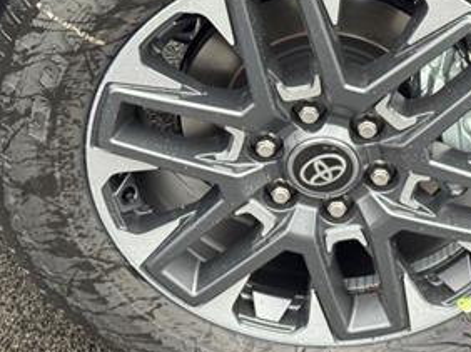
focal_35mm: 109
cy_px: 97
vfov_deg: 13.5
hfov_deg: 18.0
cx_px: 334
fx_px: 1482
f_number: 1.78
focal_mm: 6.76
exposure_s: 1/60
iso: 250
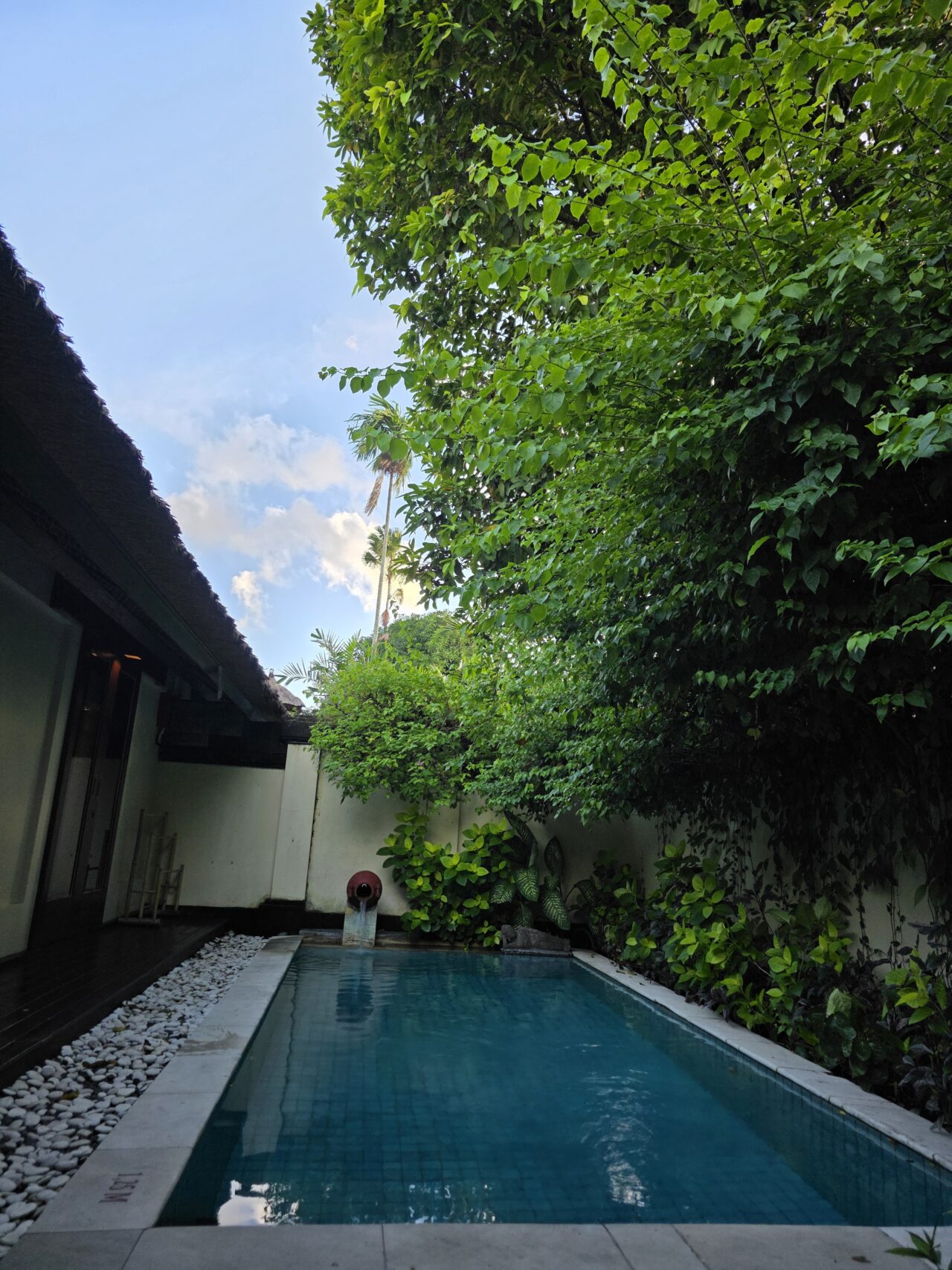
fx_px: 843
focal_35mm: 23
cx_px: 476
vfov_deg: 73.9
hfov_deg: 58.9
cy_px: 635
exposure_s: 1/180
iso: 32
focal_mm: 6.3
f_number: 1.7
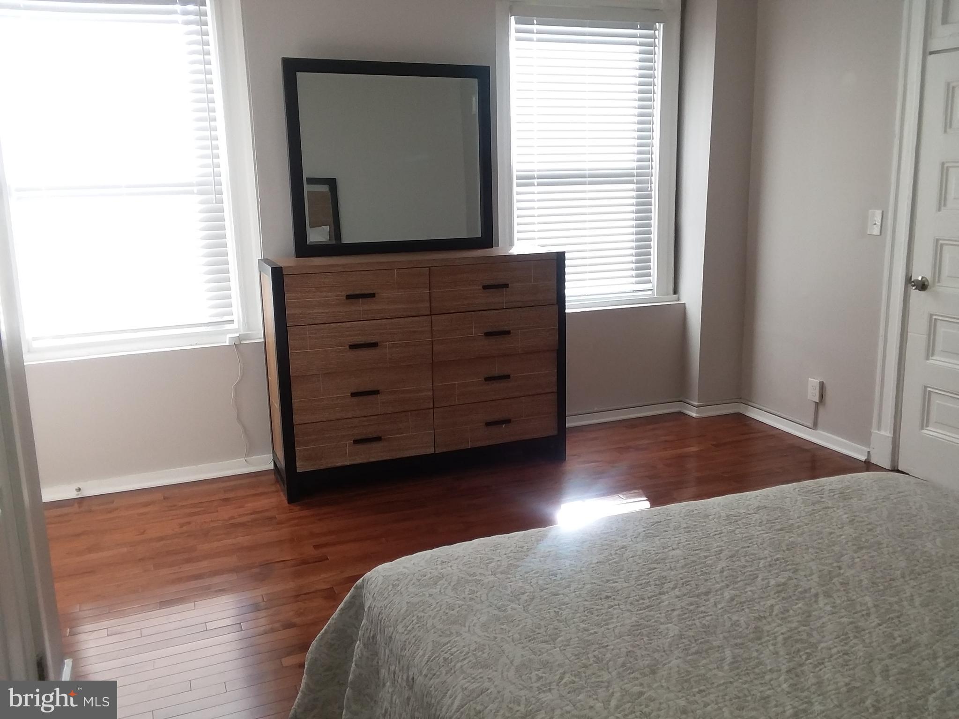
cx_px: 480
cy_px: 360
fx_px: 804
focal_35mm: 29
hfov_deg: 61.7
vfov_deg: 48.2
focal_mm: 2.47
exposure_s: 1/60
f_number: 1.9
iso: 40
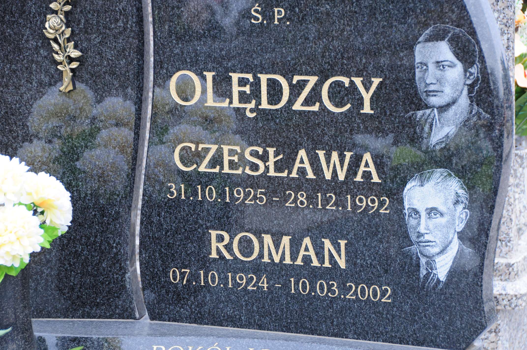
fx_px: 2083
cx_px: 264
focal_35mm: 142
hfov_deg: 14.4
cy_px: 175
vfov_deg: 9.6
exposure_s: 1/160
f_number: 7.1
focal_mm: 95
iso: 500
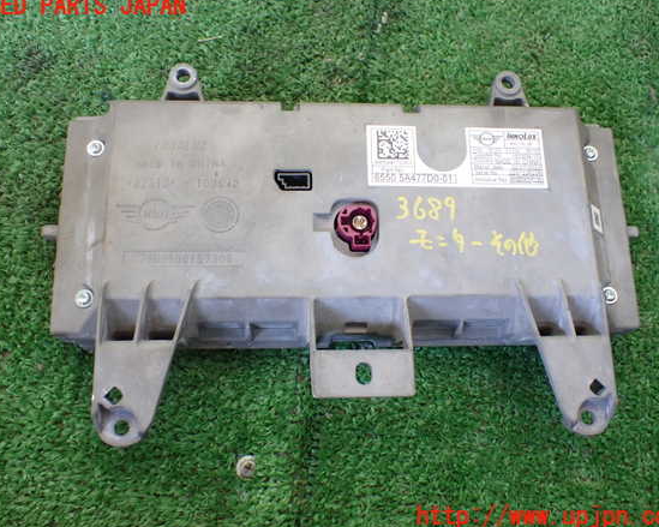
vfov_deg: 45.8
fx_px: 624
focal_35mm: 32
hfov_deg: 55.7
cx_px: 328
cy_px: 262
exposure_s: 1/60
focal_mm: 5.4
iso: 800
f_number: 2.3
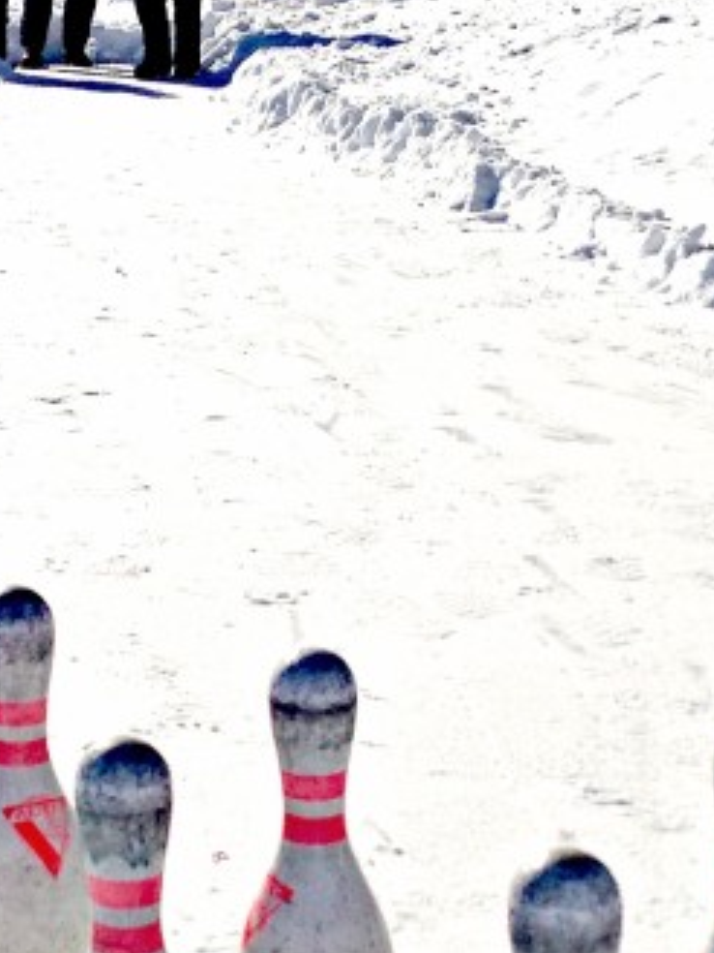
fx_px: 2833
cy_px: 642
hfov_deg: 14.2
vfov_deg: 19.0
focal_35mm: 103
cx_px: 96
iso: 50
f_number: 2.4
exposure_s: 1/4926
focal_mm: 4.13
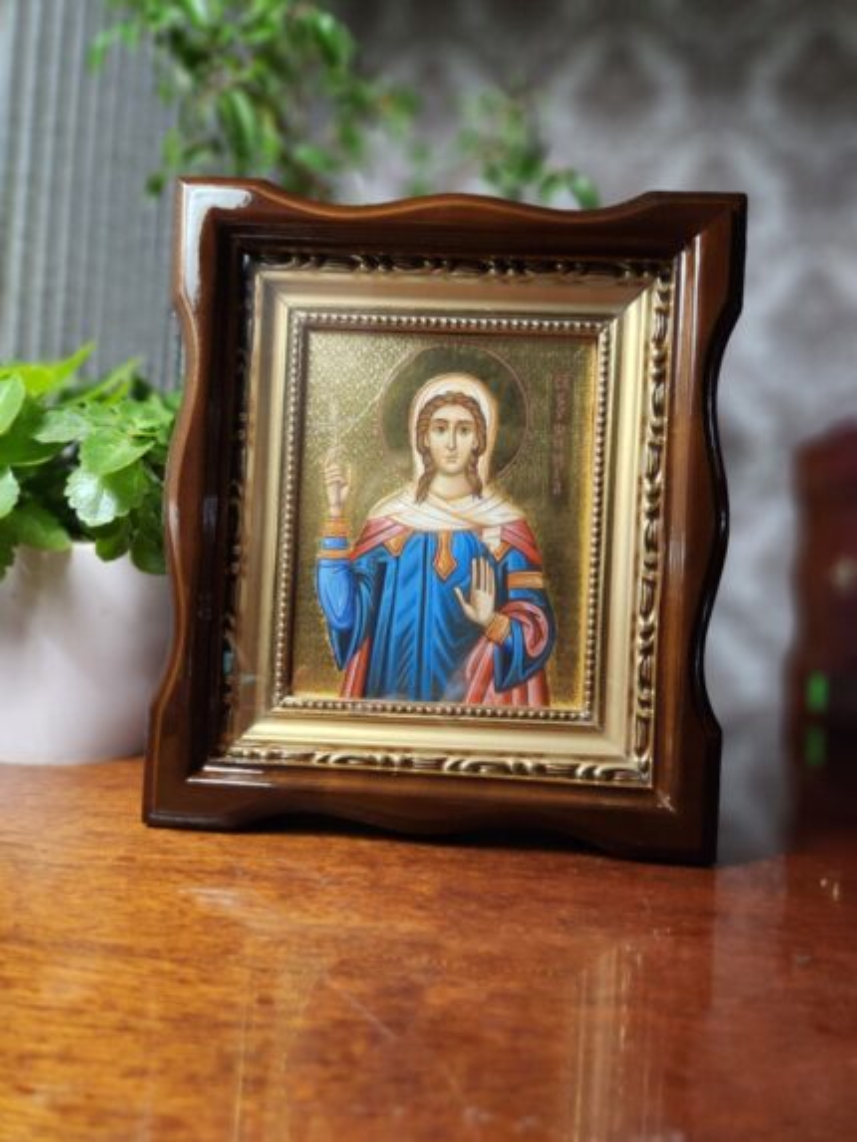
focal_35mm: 23
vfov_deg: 73.9
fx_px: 759
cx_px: 428
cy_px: 571
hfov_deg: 58.9
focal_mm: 5.4
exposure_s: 1/100
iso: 400
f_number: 1.8
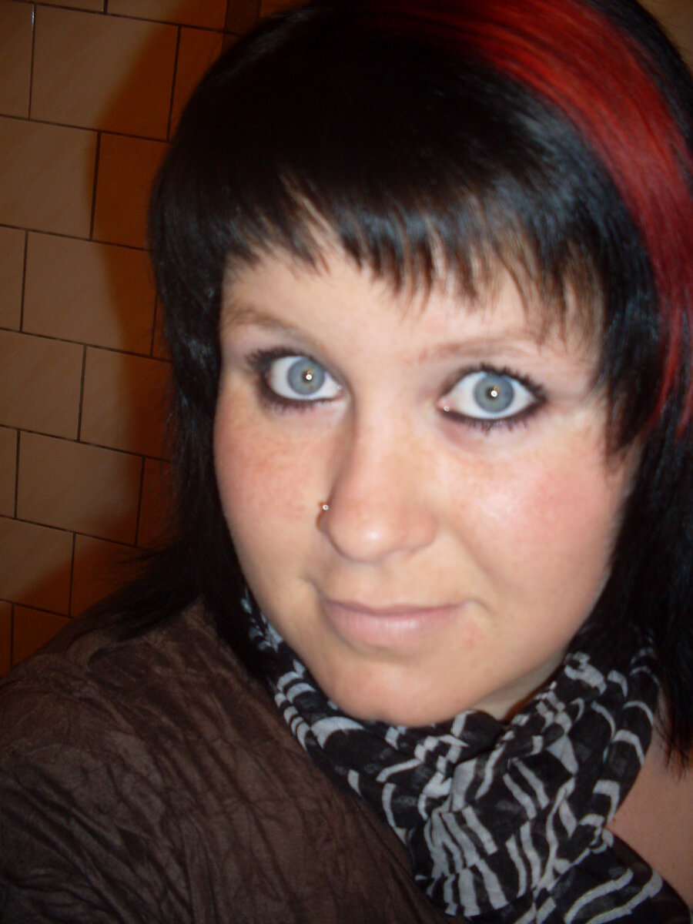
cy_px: 462
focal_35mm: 38
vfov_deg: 49.0
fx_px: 1014
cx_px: 346
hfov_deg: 37.7
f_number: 2.8
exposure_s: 1/45
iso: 100
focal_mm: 6.3
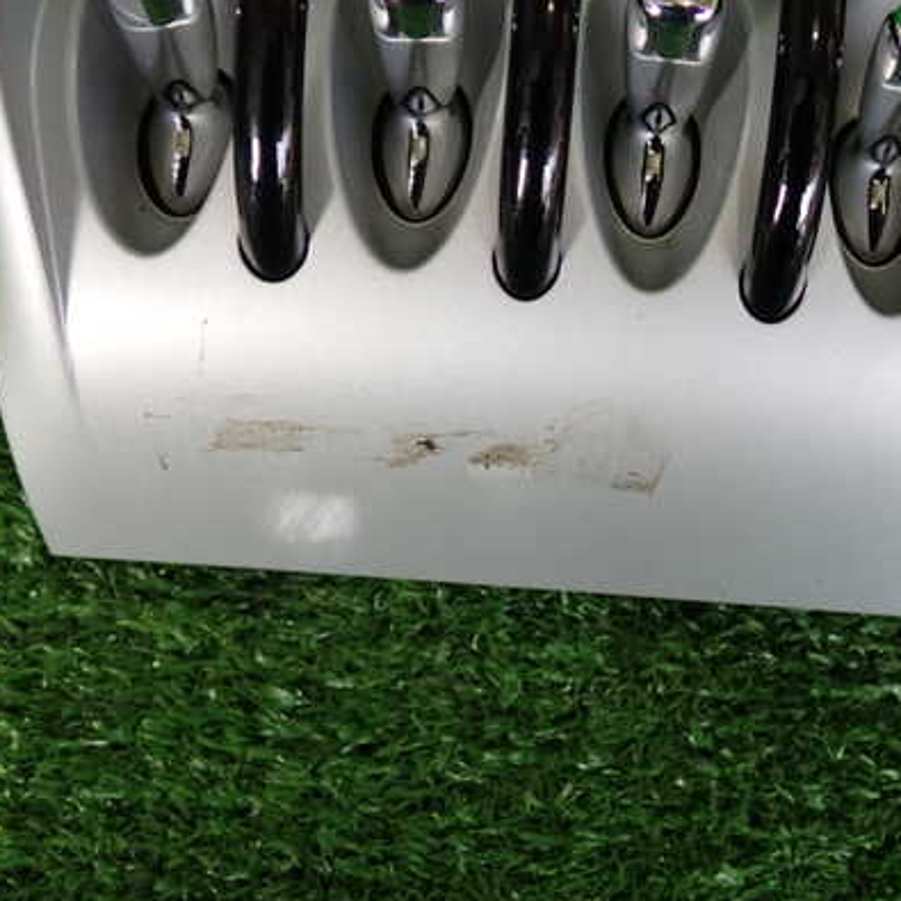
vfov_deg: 39.2
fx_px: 1266
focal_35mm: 43
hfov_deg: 38.3
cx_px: 655
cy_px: 454
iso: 200
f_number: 2.4
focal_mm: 5.79
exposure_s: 1/125
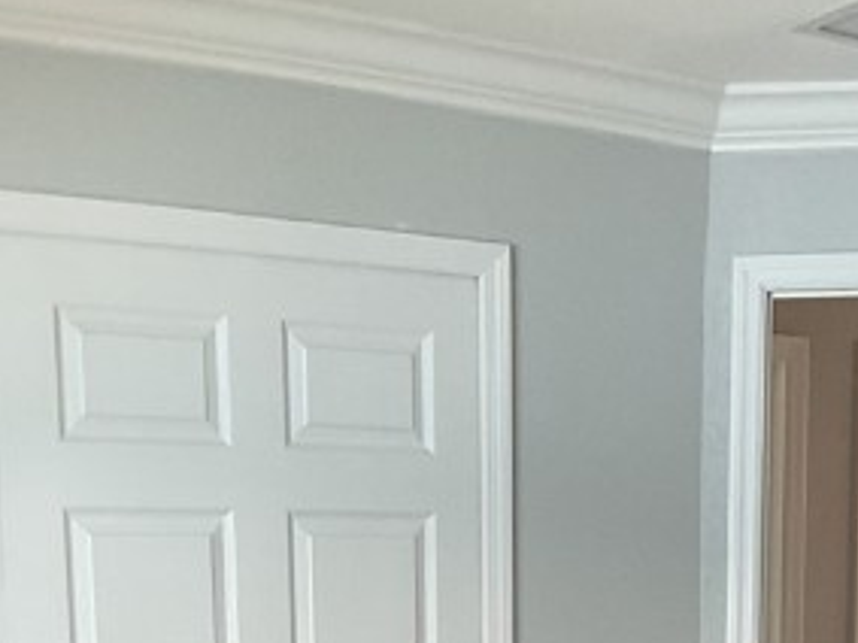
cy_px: 1028
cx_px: 482
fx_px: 2601
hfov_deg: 18.7
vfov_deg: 13.1
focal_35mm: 105
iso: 40
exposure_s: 1/60
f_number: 1.8
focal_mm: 3
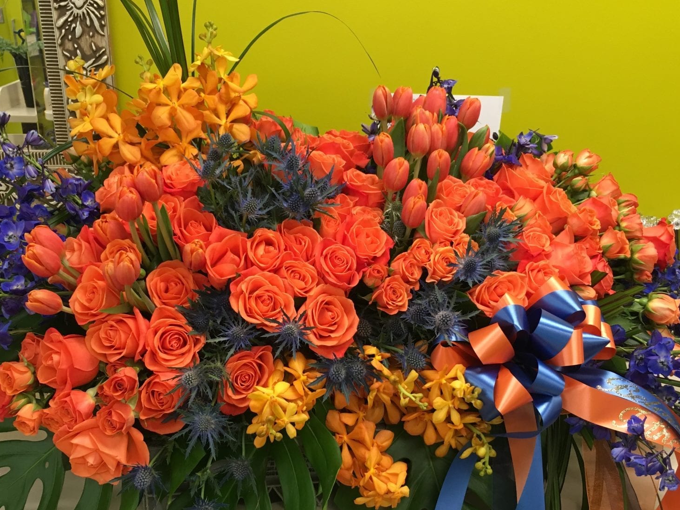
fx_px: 747
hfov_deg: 48.9
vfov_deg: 37.5
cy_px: 311
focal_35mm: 38
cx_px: 320
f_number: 2.2
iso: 80
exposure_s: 1/30
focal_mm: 4.15
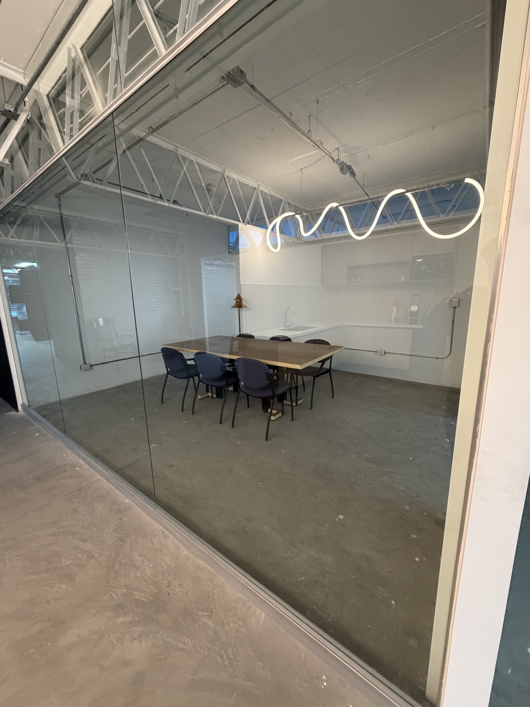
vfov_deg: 102.1
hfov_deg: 85.7
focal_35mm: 14
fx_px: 286
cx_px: 265
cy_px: 354
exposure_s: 1/60
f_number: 2.2
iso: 400
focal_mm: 2.22
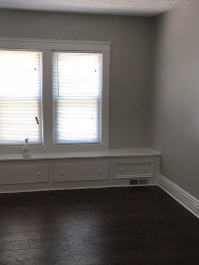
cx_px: 90
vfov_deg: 41.2
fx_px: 353
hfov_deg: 31.5
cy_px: 143
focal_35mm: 46
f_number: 2.2
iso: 40
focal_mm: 4.15
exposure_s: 1/30
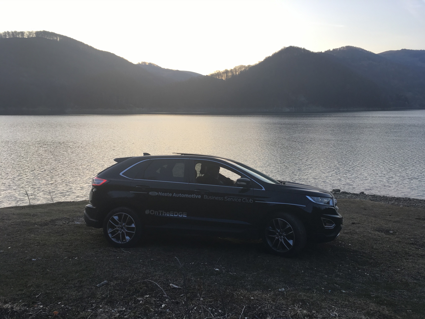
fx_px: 356
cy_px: 160
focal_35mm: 29
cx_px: 212
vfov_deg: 48.2
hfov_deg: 61.7
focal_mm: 4.15
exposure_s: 1/256
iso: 25
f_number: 2.2
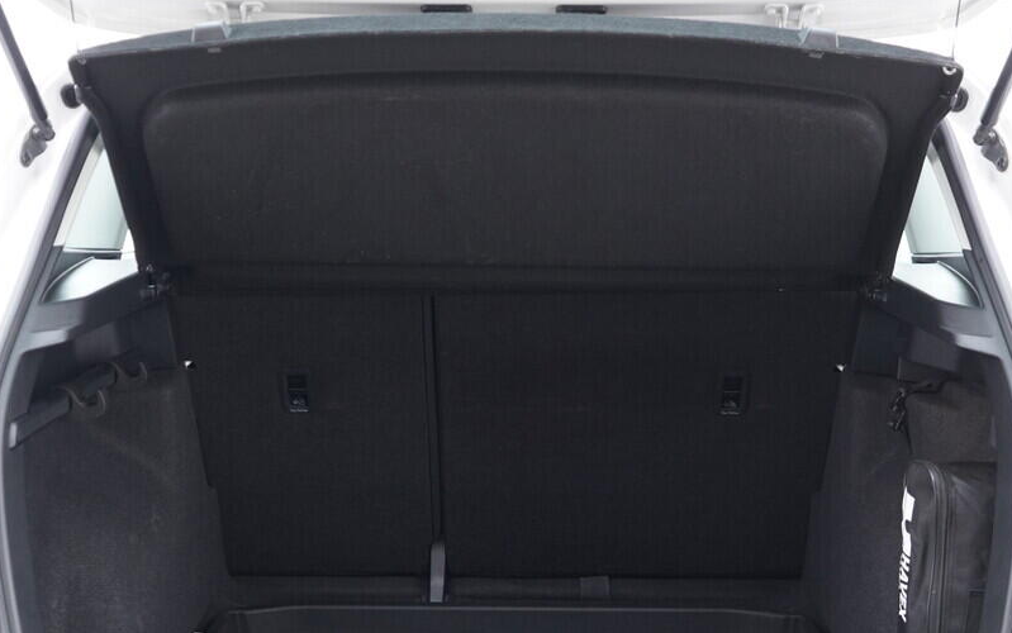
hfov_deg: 42.6
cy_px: 430
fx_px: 1297
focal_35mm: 47
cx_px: 512
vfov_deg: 27.3
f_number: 2.8
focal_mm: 24
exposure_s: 1/40
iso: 640
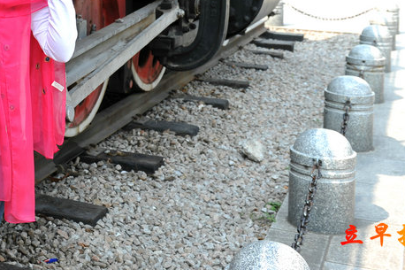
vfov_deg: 17.3
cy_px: -31
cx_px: 12
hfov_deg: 25.5
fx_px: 855
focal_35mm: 76
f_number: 5.6
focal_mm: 34
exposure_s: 1/160
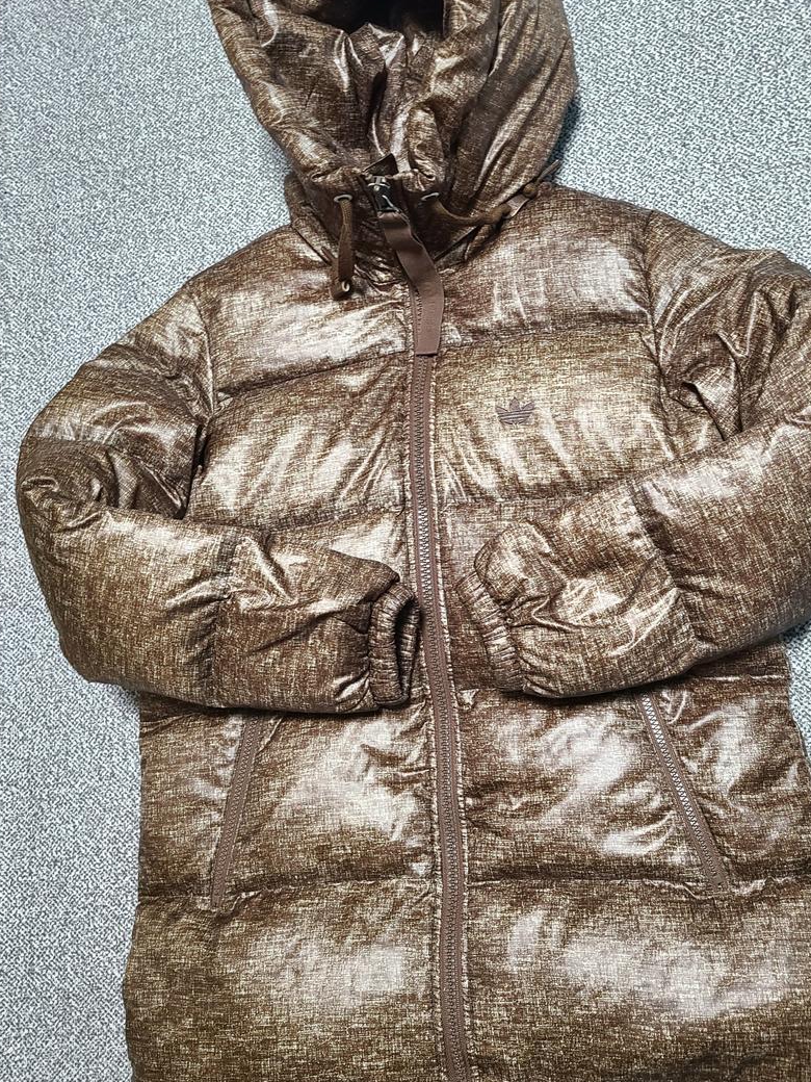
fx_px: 1000
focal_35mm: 32
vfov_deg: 56.8
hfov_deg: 44.0
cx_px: 468
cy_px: 541
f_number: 1.8
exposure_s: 1/40
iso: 250
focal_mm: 5.4
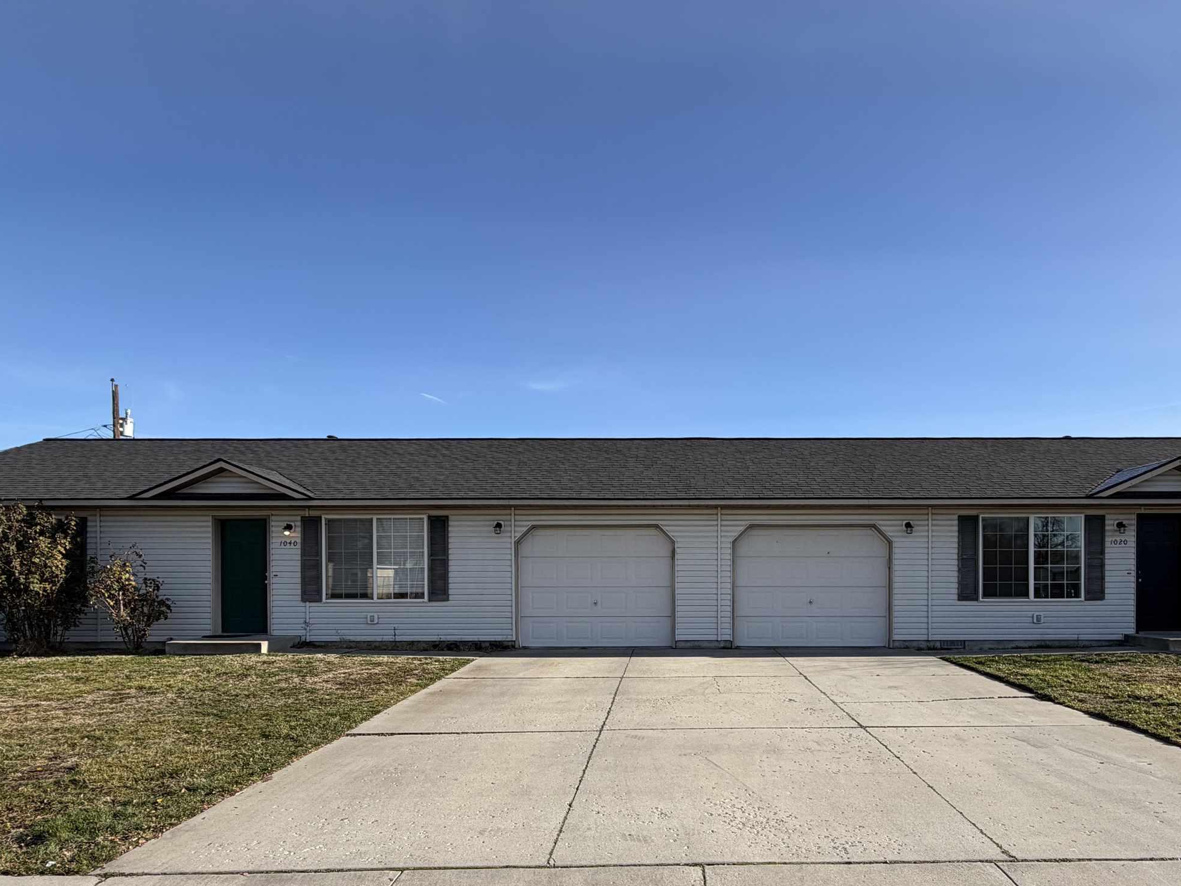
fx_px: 751
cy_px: 589
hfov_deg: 75.9
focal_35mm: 22
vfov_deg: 59.7
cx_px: 684
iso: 25
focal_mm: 2.22
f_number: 2.2
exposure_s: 1/770
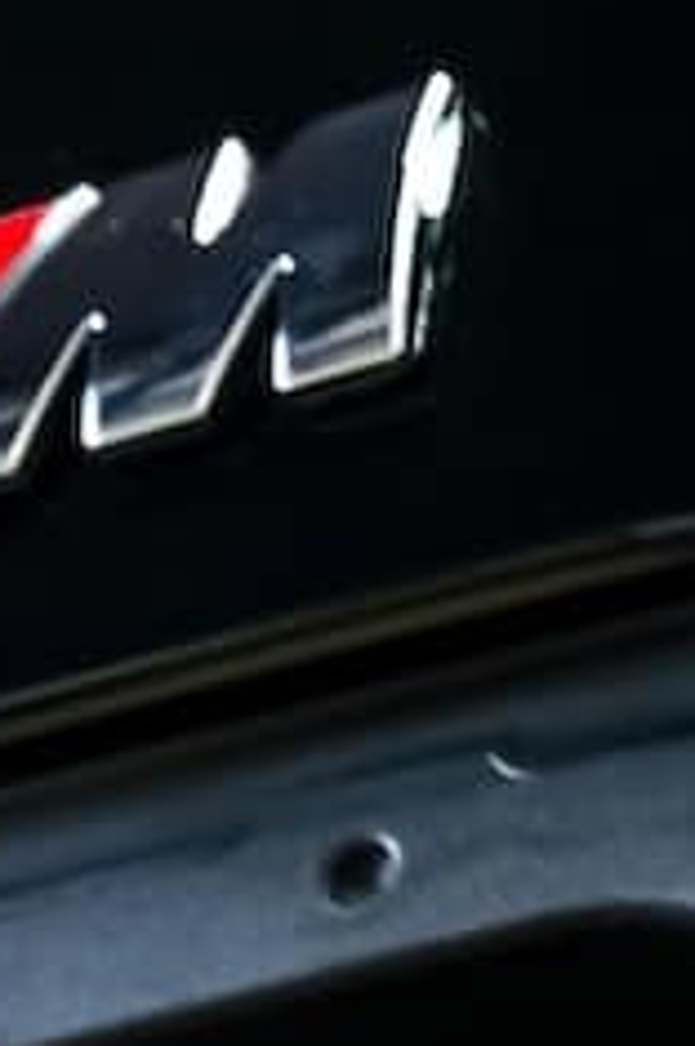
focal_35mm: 358
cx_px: -900
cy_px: 2096
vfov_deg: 5.6
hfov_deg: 3.8
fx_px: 10397
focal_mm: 37.4
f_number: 3.6
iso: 640
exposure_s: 1/60
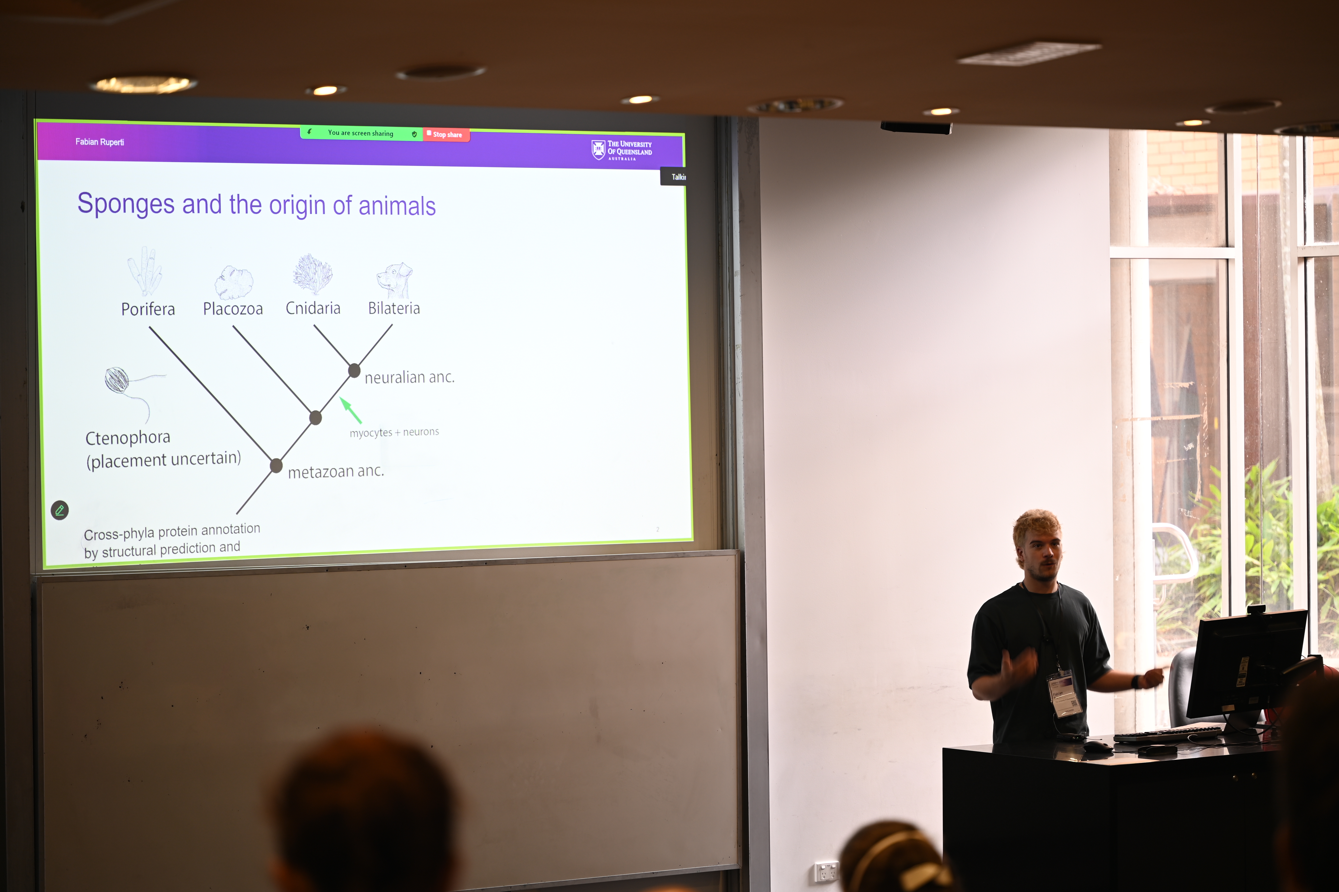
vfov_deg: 13.0
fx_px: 3904
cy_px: 446
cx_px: 670
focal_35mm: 105
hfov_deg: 19.5
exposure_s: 1/20
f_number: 2.8
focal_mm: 105
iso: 100
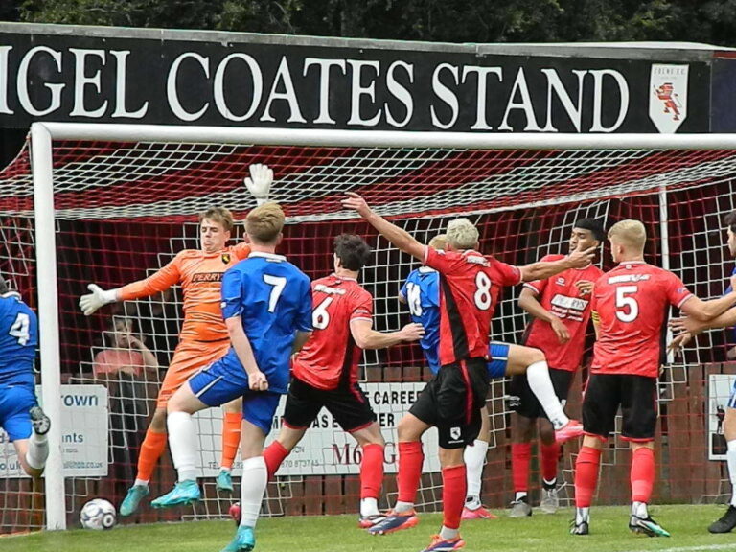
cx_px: 368
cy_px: 276
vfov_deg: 4.5
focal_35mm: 332
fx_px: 7059
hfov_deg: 6.0
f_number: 5.6
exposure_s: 1/640
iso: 400
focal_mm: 59.7
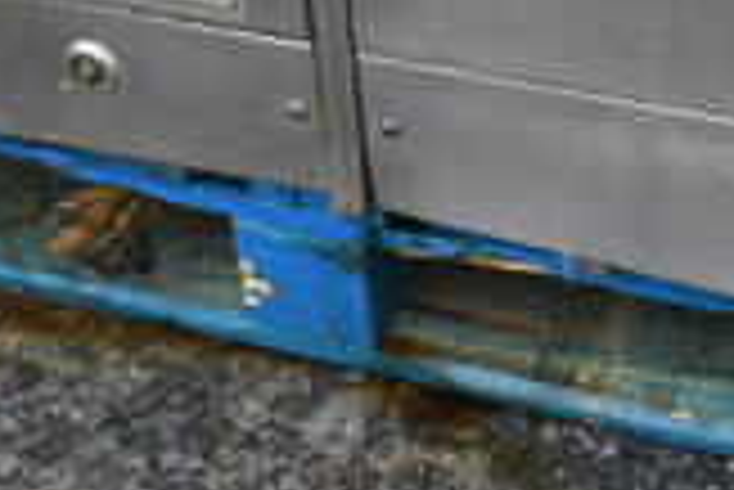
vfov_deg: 12.7
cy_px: -319
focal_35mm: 101
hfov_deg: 20.1
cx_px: 531
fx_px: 2061
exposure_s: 1/125
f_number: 3.5
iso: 360
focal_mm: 18
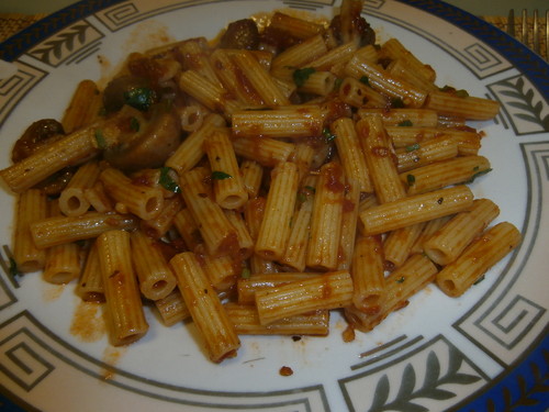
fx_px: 381
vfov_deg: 56.8
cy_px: 206
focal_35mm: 24
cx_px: 274
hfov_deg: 71.6
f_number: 3
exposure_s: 1/30
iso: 100
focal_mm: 4.2
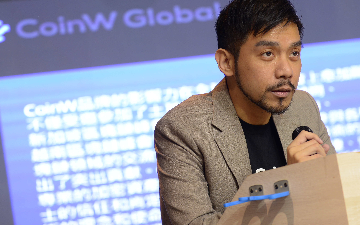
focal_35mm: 123
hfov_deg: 17.0
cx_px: 176
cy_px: 85
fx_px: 1207
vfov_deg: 10.6
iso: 800
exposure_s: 1/80
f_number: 4
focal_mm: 98
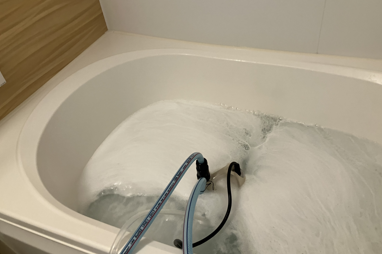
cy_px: 117
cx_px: 196
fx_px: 318
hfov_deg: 61.9
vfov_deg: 43.6
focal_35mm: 30
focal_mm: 3.99
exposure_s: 1/50
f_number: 1.8
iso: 125
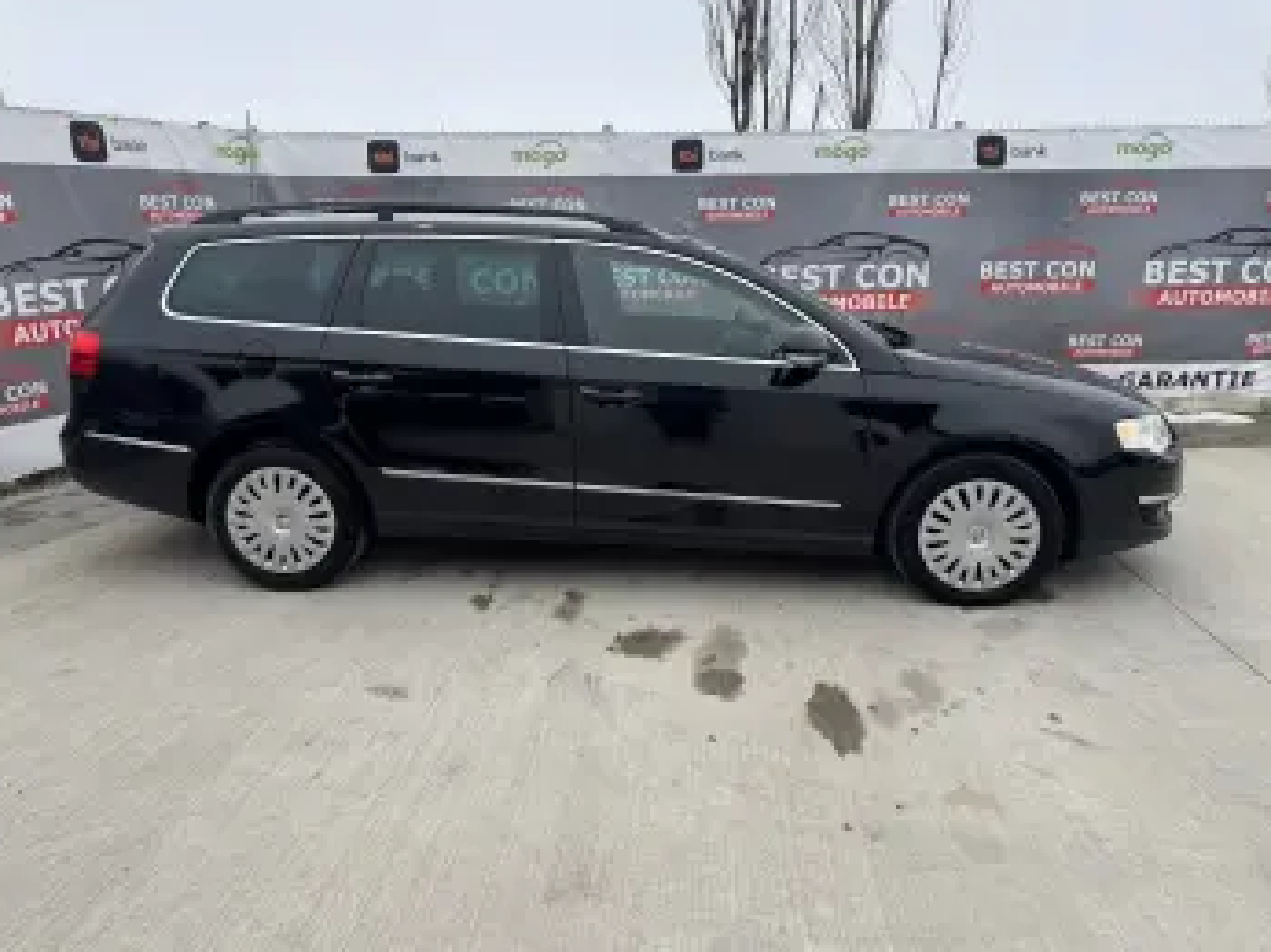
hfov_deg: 69.4
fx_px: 917
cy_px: 463
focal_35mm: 25
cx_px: 628
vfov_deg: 54.8
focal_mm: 6.76
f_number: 1.78
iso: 64
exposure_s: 1/121
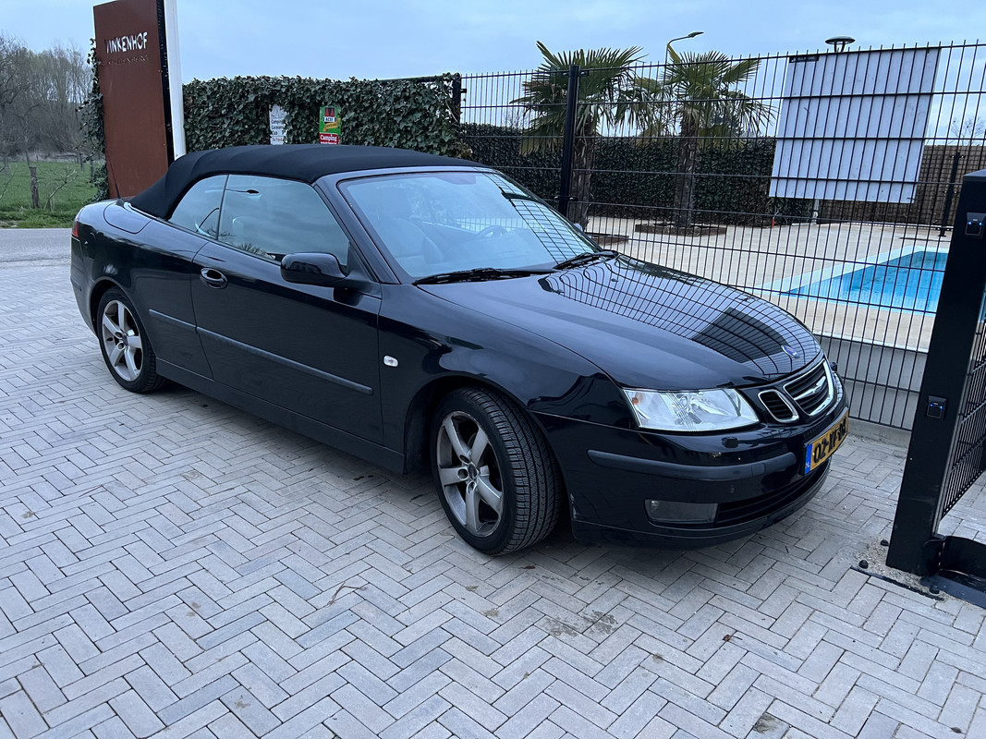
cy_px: 370
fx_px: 740
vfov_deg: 53.1
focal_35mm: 26
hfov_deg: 67.3
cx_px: 493
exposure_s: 1/50
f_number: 1.5
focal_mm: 5.7
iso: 500
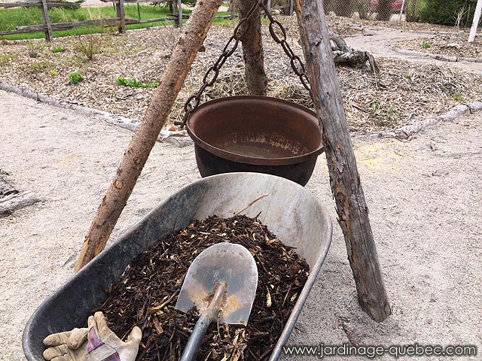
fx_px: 418
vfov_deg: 46.8
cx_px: 241
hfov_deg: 60.0
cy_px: 180
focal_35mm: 30
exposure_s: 1/1244
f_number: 2.2
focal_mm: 4.12
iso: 40
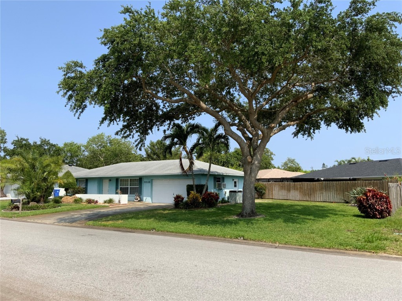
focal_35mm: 29
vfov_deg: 48.2
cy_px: 150
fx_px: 337
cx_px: 201
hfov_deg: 61.7
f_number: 1.8
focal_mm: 3
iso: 16
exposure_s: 1/1675
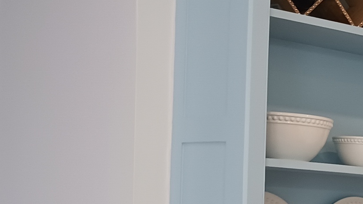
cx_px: 554
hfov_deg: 17.5
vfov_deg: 10.8
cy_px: 270
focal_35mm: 109
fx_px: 1049
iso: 200
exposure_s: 1/50
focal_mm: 4
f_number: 1.8
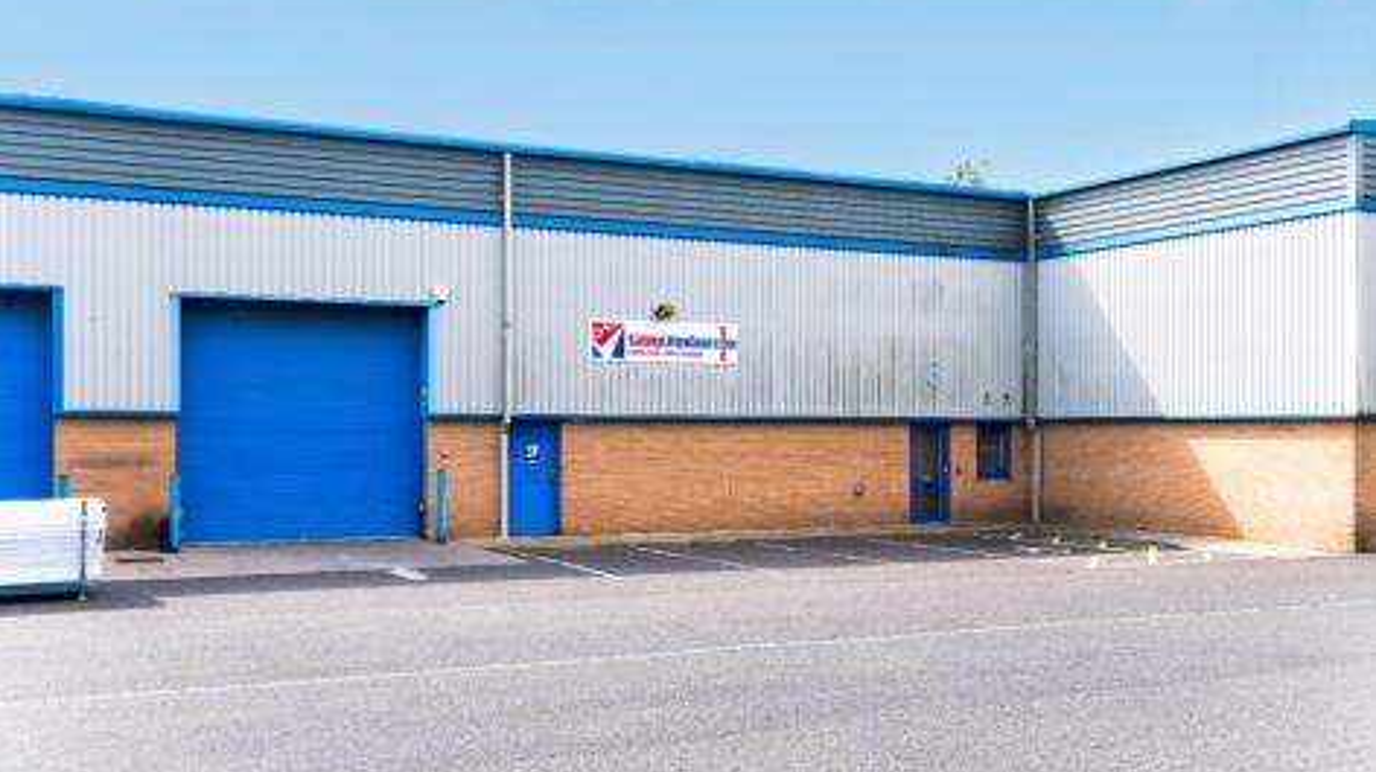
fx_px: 1349
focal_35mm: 37
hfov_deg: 54.0
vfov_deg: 31.9
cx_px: 688
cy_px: 328
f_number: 8
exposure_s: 1/20
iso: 64
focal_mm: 35
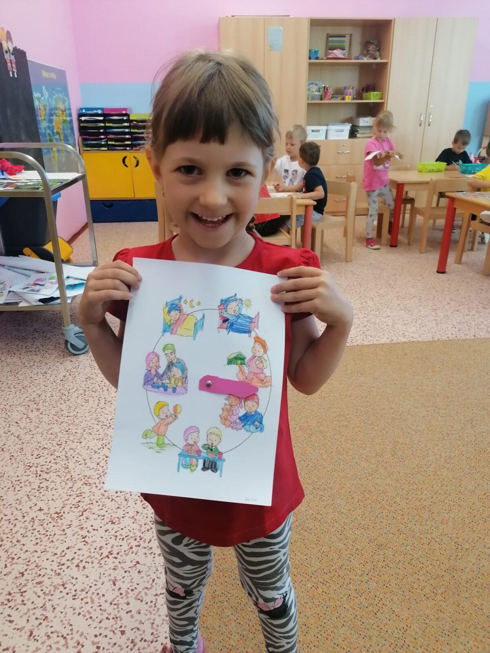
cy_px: 326
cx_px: 245
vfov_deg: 65.3
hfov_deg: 51.4
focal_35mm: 27
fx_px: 510
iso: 320
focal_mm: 4.75
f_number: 1.8
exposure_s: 1/100
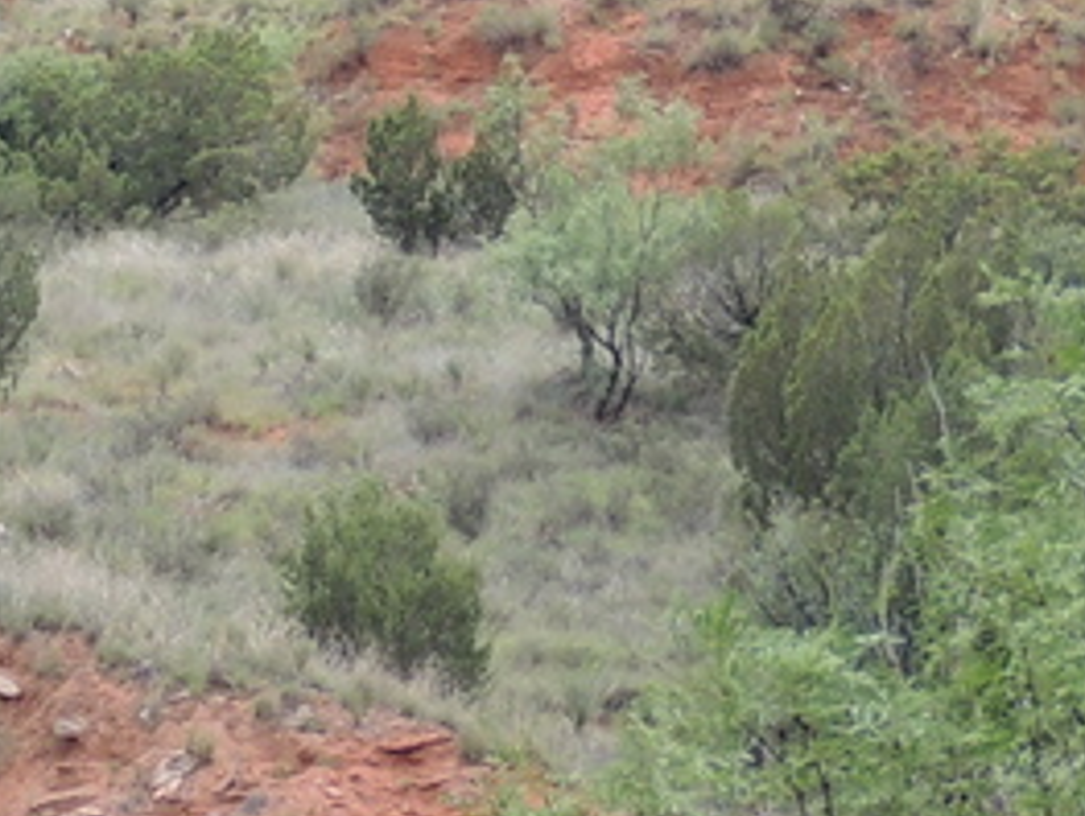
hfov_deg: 2.4
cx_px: -1201
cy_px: 120
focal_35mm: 826
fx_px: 25926
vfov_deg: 1.8
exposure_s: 1/320
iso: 100
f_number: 4.5
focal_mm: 30.3
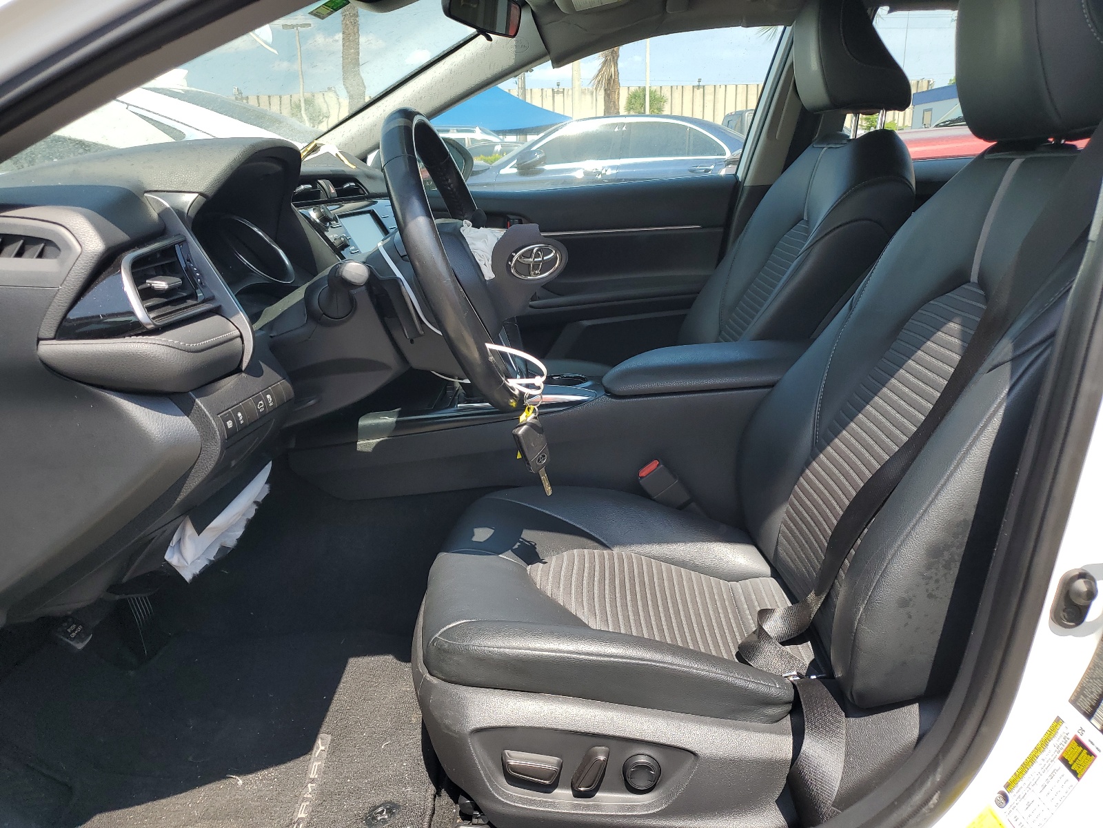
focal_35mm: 26
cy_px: 414
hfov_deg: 67.3
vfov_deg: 53.1
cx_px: 552
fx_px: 828
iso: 50
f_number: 1.5
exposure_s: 1/1111
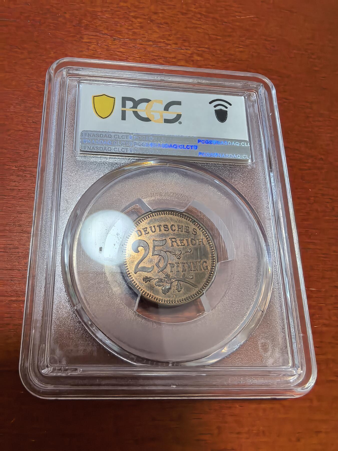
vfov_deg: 71.6
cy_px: 226
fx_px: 312
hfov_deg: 56.8
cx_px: 169
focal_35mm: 24
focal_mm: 1.68
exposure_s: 1/100
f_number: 2.2
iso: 320
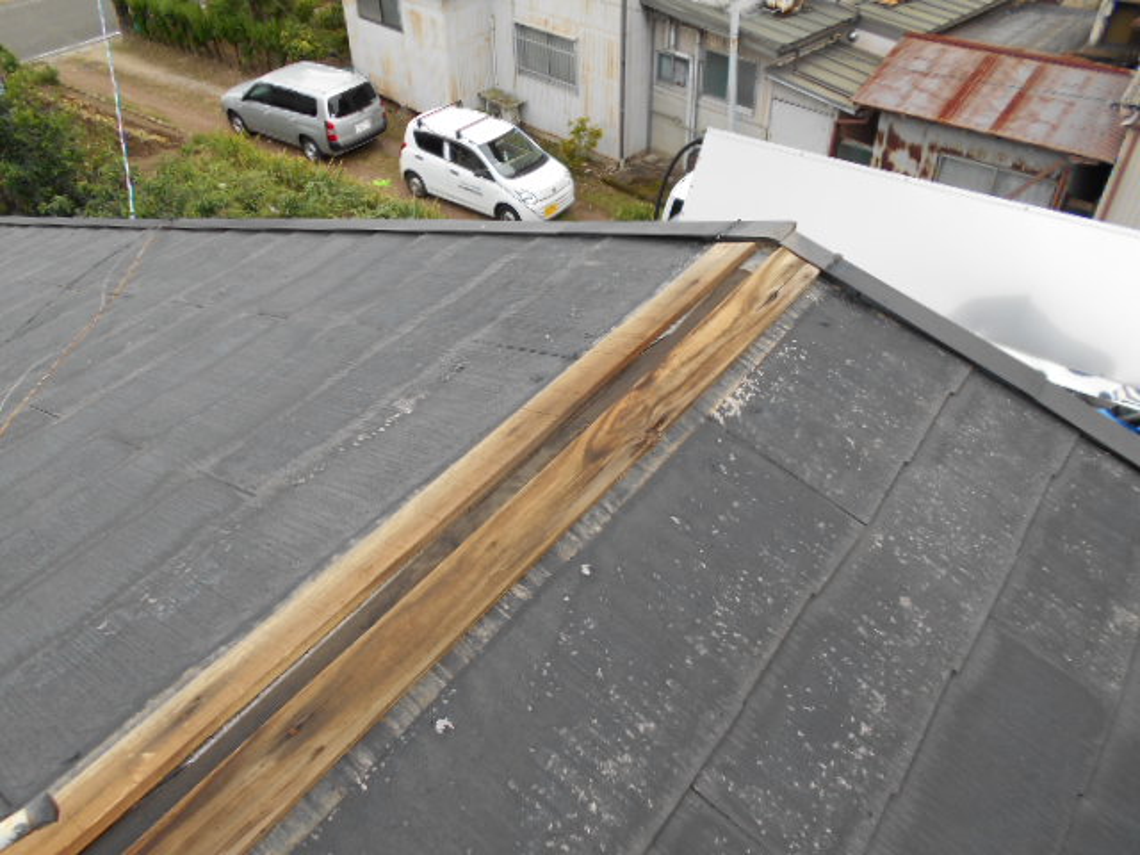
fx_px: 856
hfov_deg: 67.3
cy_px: 428
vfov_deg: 53.1
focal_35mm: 26
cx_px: 570
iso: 80
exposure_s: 1/320
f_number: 3.2
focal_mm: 4.6
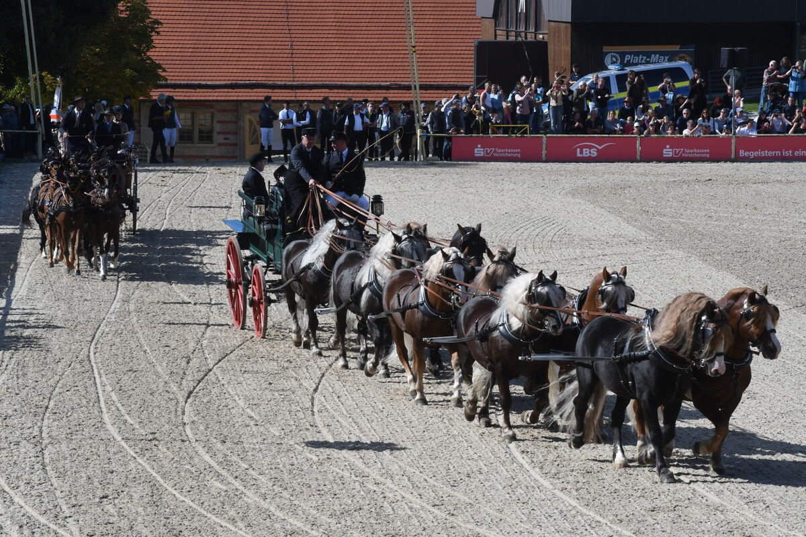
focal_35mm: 168
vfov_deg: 8.2
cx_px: 403
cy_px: 268
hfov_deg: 12.2
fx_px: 3761
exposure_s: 1/320
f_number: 20
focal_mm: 112
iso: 500
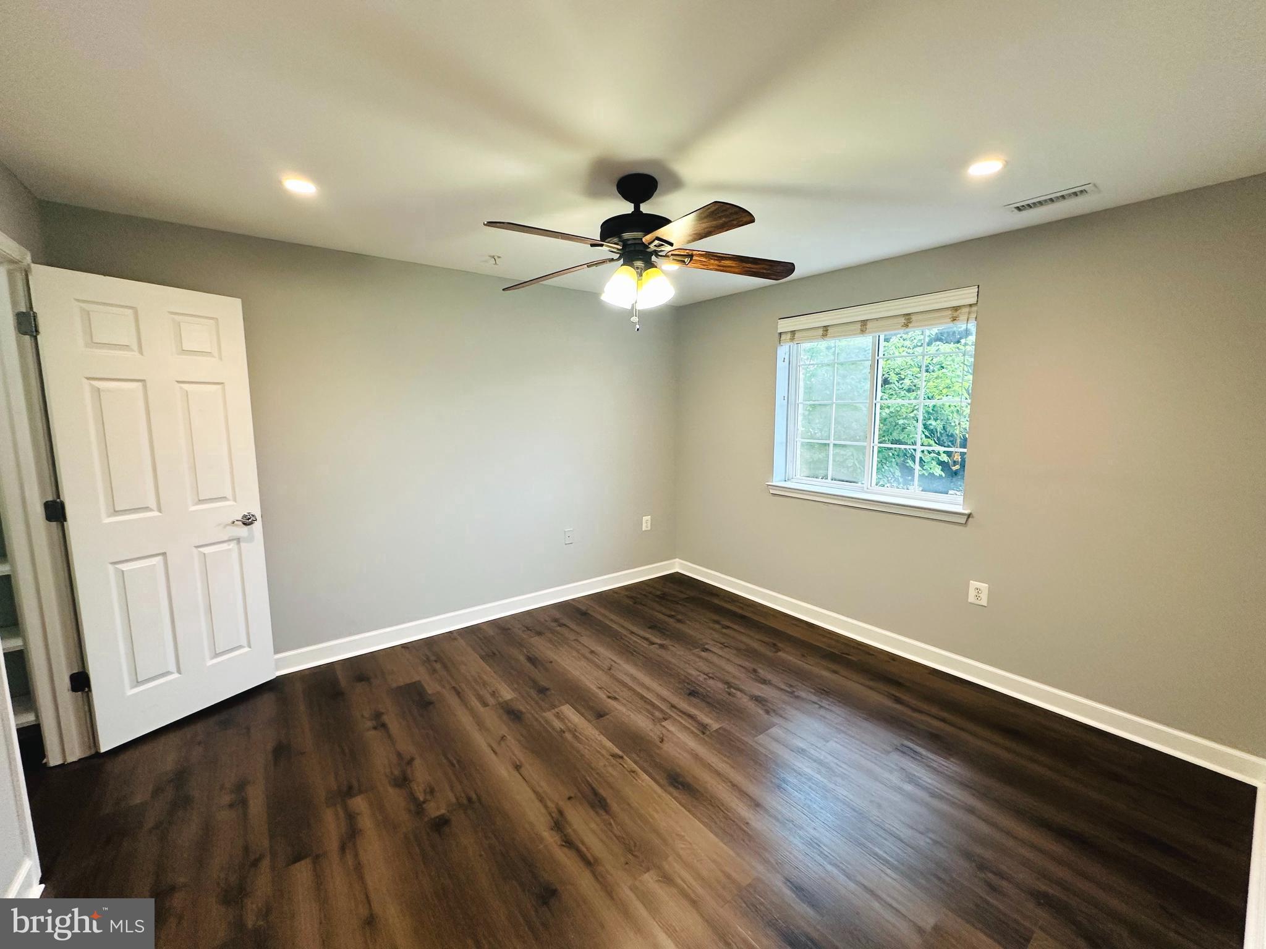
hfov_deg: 102.1
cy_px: 474
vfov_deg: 85.7
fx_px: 512
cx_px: 633
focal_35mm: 14
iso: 200
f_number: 2.2
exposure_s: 1/120
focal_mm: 2.22
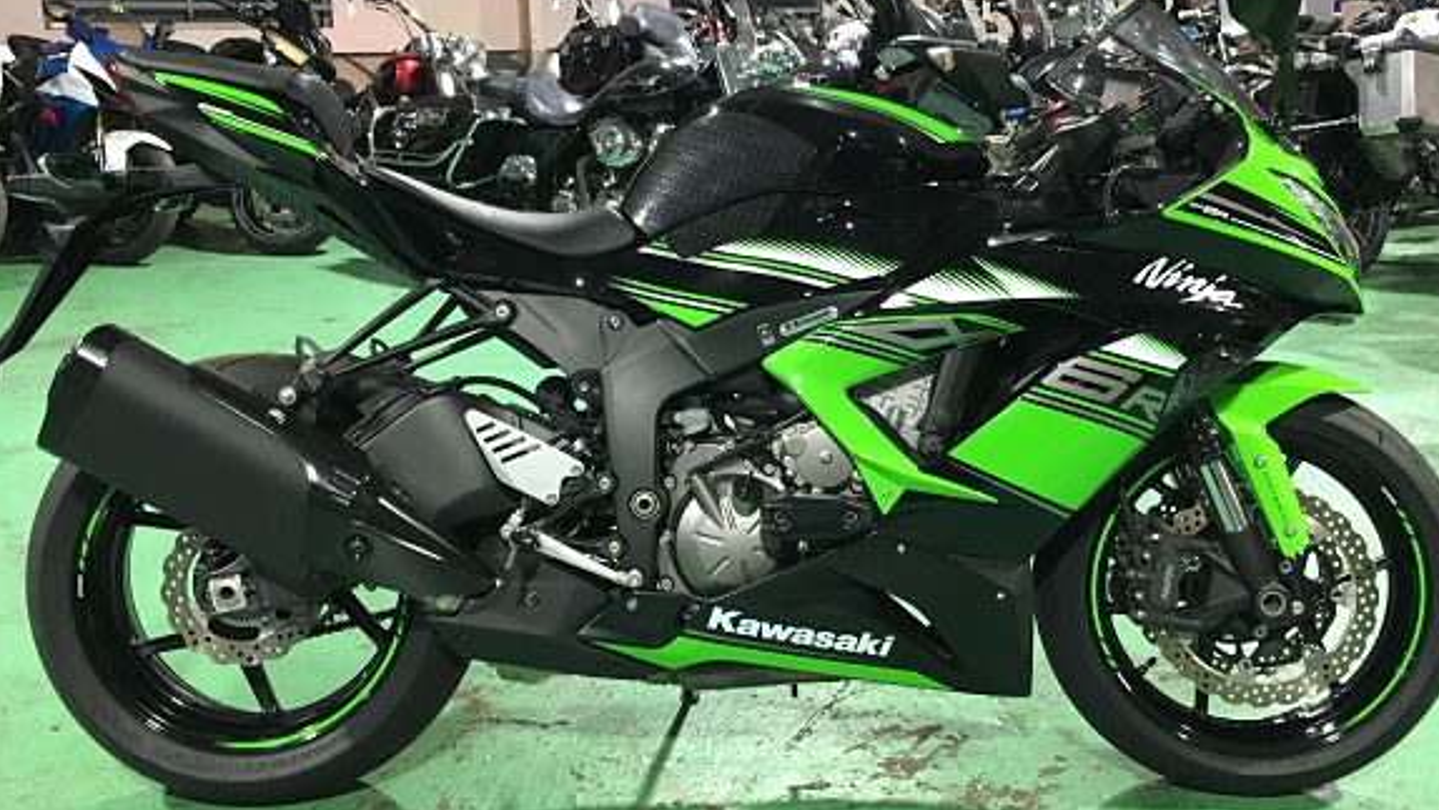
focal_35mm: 33
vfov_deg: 35.6
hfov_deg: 59.5
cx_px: 747
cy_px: 376
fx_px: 1259
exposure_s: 1/24
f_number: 2.2
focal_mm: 4.15
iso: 200
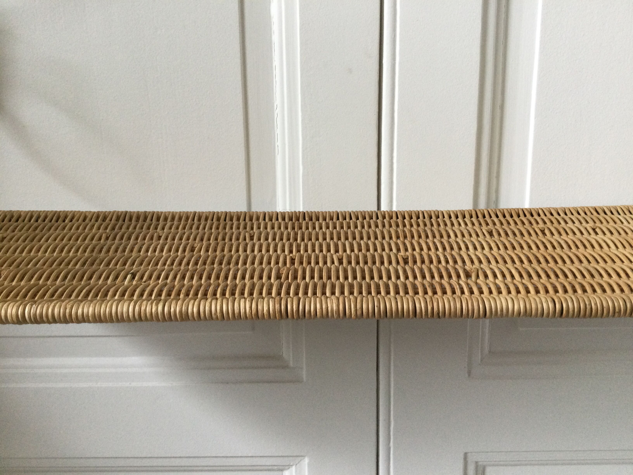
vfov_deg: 45.4
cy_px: 238
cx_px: 316
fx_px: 567
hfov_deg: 58.4
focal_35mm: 31
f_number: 2.4
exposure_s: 1/33
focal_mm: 3.3
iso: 100
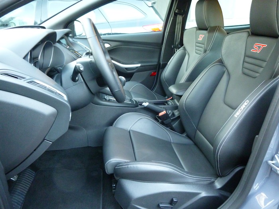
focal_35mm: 27
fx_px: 218
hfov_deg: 65.3
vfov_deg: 51.4
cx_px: 140
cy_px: 104
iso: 500
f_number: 3.3
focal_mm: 4.9
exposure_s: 1/8
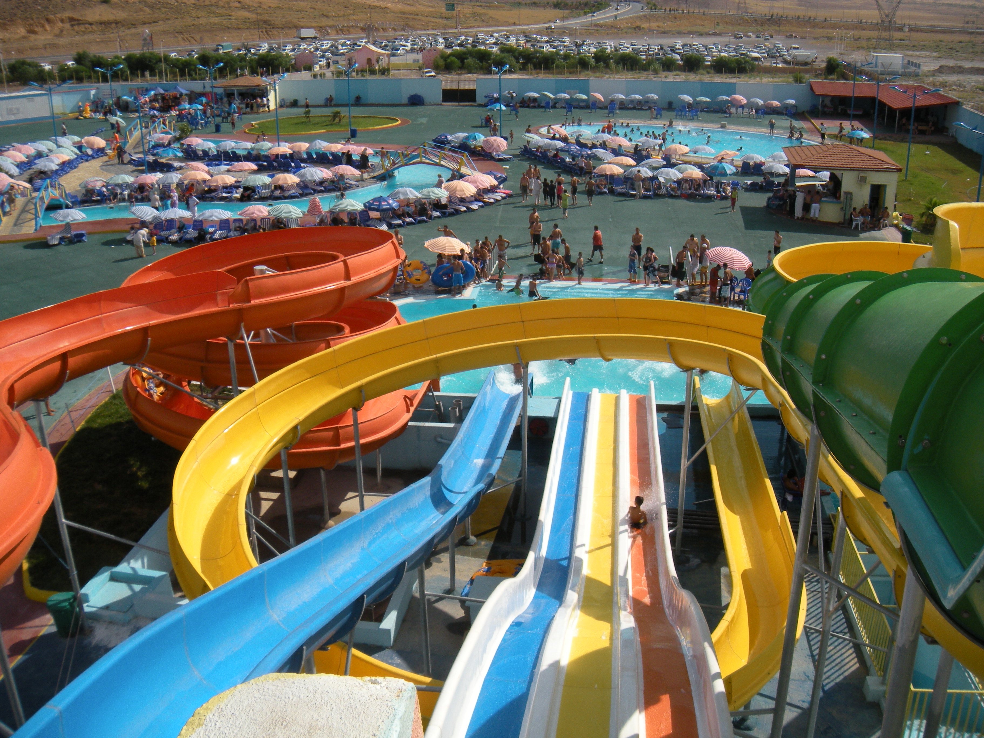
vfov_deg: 40.7
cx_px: 492
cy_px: 369
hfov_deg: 52.6
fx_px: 995
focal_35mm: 35
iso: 64
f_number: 6.4
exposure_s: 1/339
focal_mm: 5.9
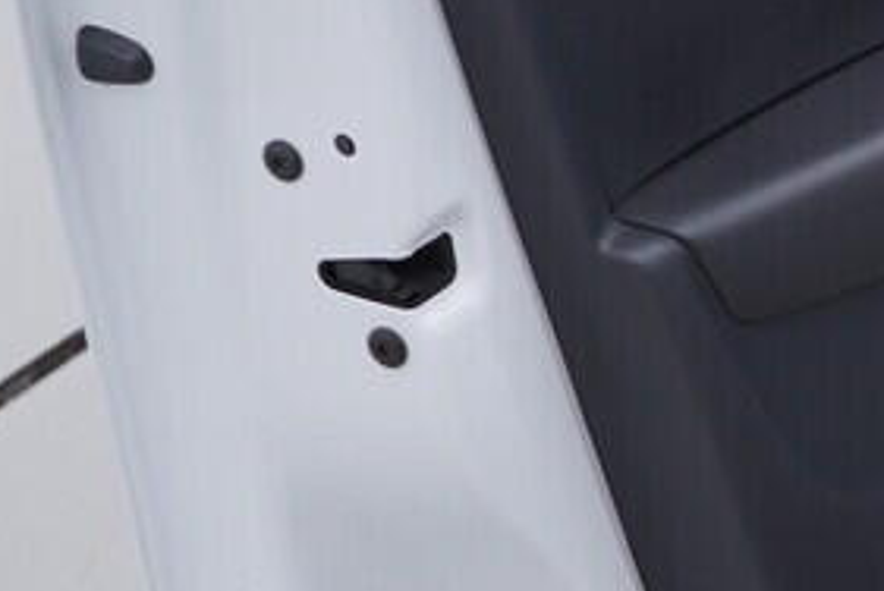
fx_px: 3220
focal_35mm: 131
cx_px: 1595
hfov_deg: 13.9
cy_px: -247
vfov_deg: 10.2
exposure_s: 1/60
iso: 125
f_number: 3.5
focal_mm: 24
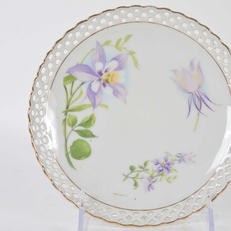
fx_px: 511
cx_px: 139
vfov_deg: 25.5
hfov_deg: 25.4
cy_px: 115
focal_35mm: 68
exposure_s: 1/80
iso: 100
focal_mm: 35
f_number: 5.6
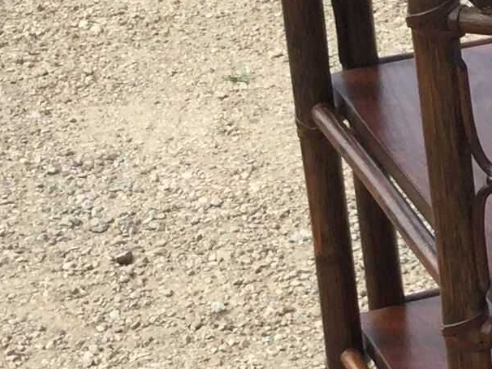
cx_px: 666
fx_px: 2373
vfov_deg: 8.9
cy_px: 289
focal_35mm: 167
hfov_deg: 11.5
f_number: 2.4
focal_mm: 3.3
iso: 25
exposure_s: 1/627
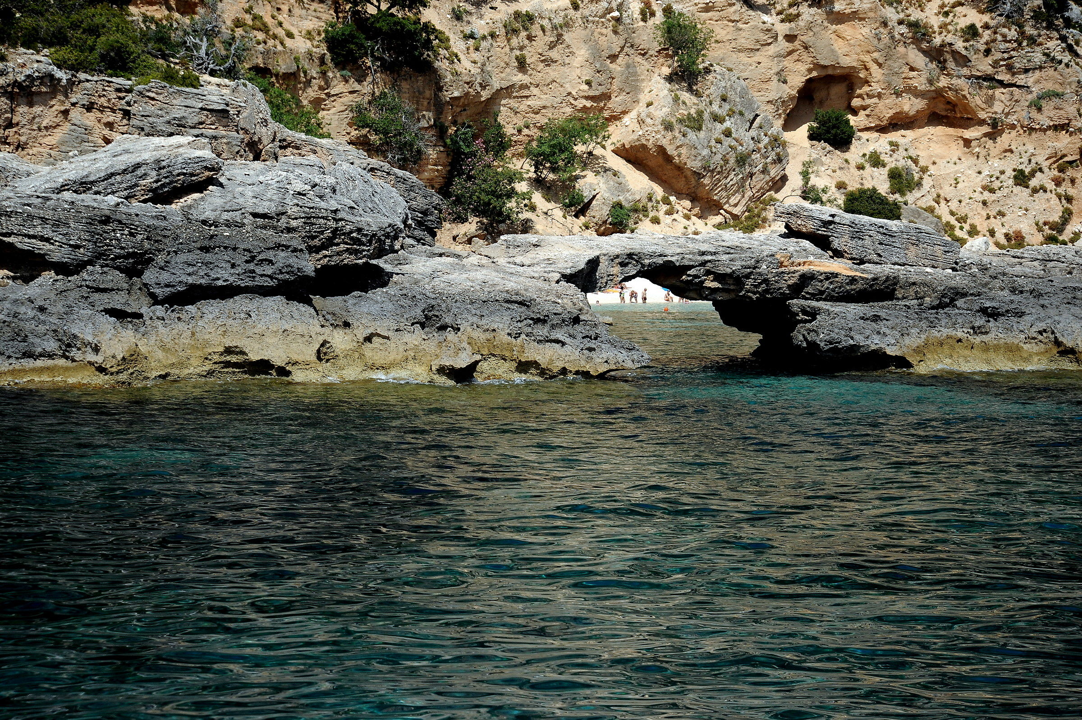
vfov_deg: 16.0
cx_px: 541
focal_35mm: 85
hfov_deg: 23.9
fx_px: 2553
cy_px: 360
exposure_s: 1/500
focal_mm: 85
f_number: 7.1
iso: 400
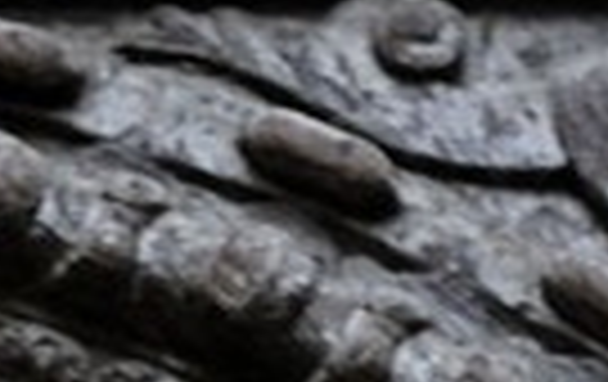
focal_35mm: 794
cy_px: 3267
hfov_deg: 2.6
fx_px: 13184
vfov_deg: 1.6
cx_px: -558
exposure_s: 1/50
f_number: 5
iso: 800
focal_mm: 66
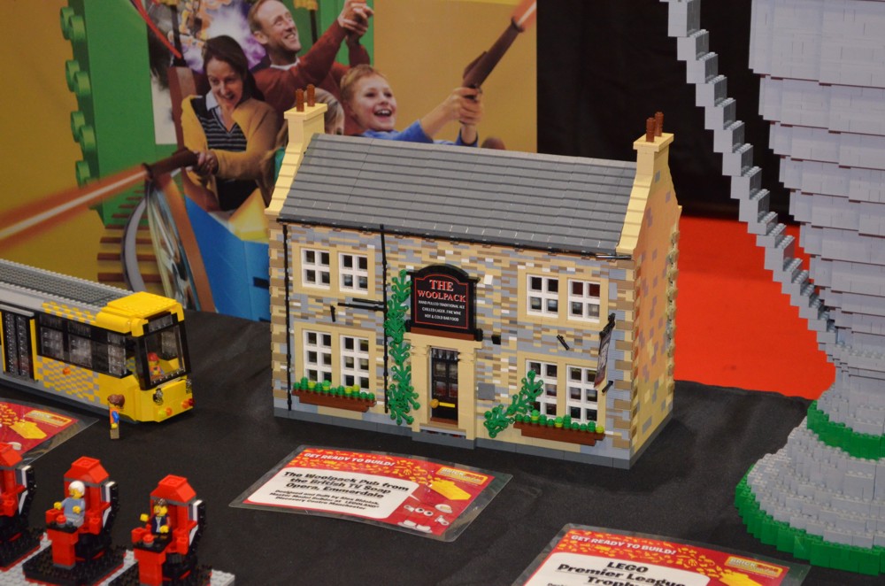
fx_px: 2024
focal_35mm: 82
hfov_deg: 24.7
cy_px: 293
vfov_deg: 16.5
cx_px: 442
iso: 3200
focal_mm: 55
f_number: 5.6
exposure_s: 1/60
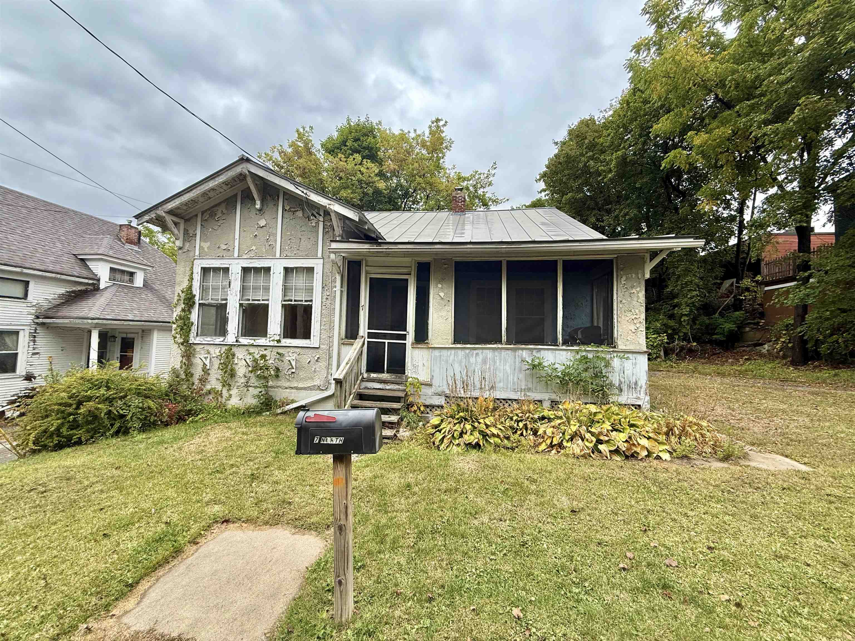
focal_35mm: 14
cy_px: 320
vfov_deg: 85.7
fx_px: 346
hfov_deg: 102.1
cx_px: 428
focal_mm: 2.22
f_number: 2.2
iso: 64
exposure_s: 1/518
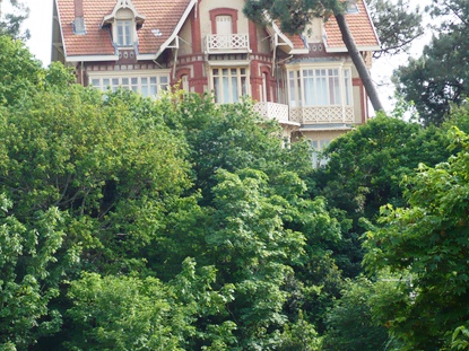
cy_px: 121
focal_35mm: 177
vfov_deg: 8.4
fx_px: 2397
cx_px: 236
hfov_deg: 11.2
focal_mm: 17.4
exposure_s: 1/200
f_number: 5
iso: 100
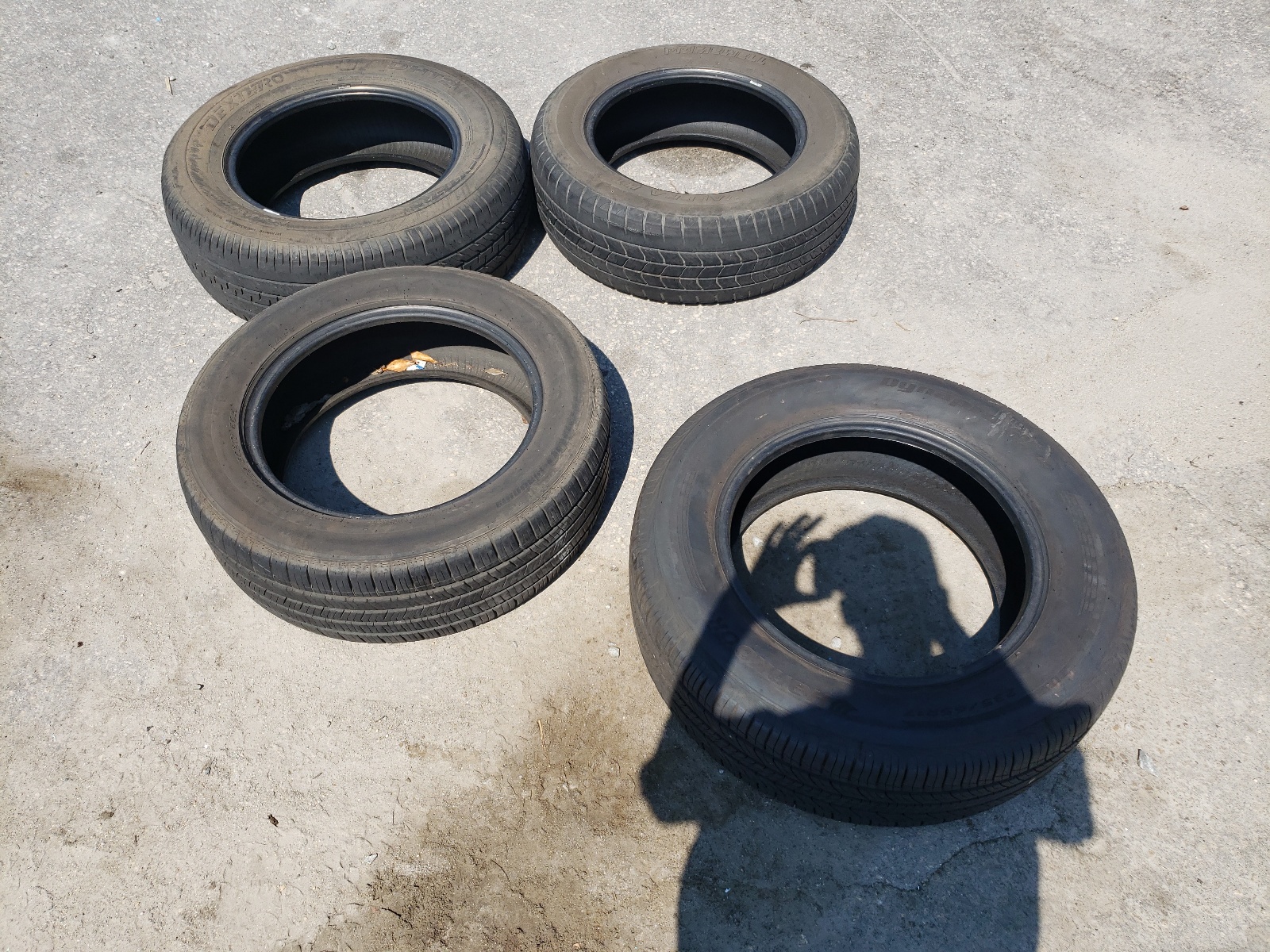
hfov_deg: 67.3
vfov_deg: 53.1
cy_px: 476
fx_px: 954
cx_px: 635
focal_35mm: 26
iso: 50
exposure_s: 1/2000
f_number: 1.5
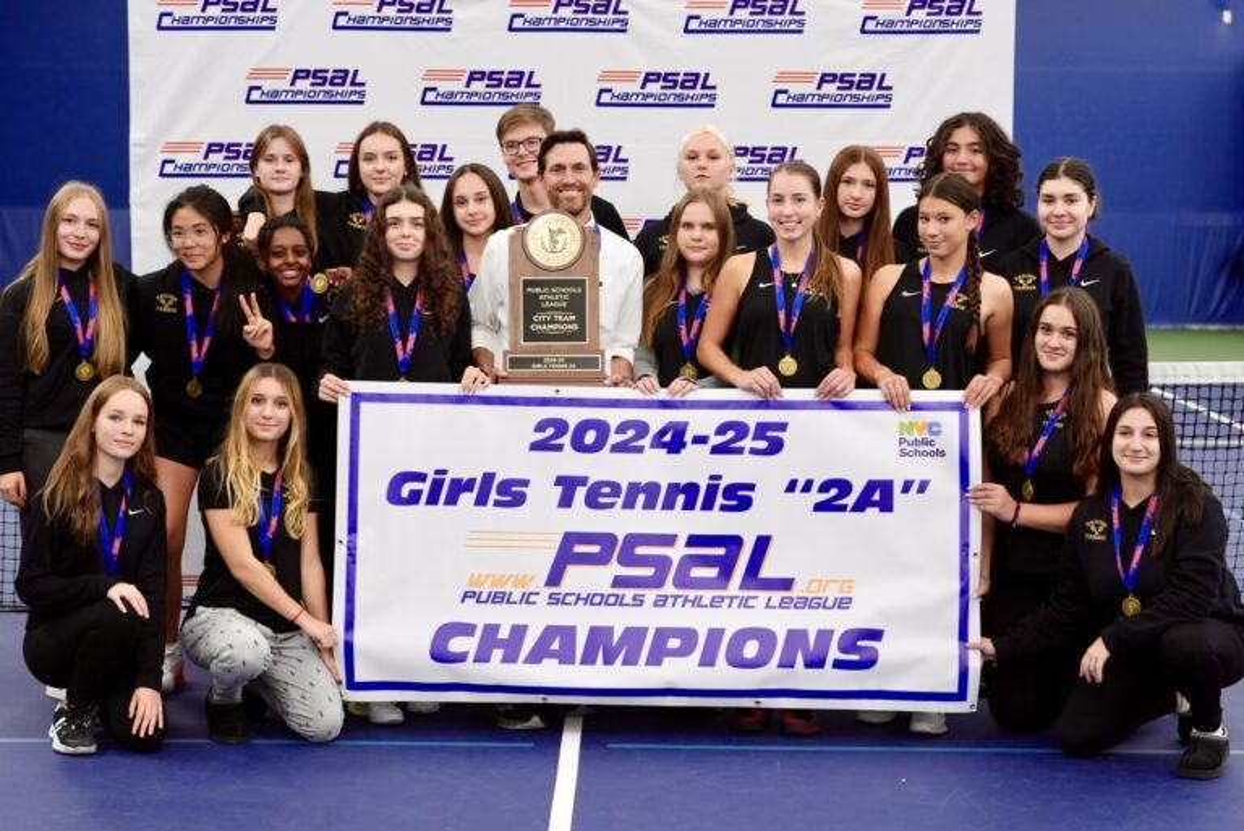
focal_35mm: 70
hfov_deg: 28.8
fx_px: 2420
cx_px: 622
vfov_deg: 19.5
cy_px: 416
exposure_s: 1/160
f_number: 4
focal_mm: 70
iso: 1600
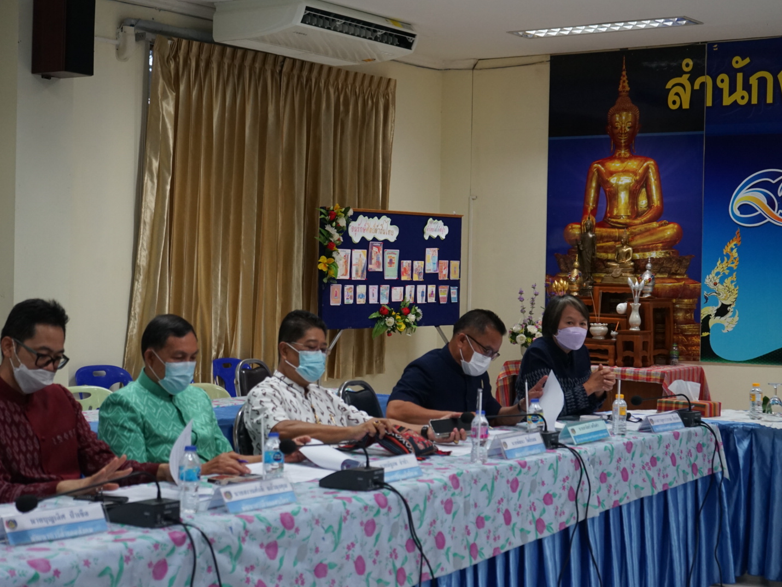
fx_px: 1400
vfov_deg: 23.6
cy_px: 295
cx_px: 363
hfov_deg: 31.2
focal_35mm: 62
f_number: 5
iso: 1600
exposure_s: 1/160
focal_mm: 57
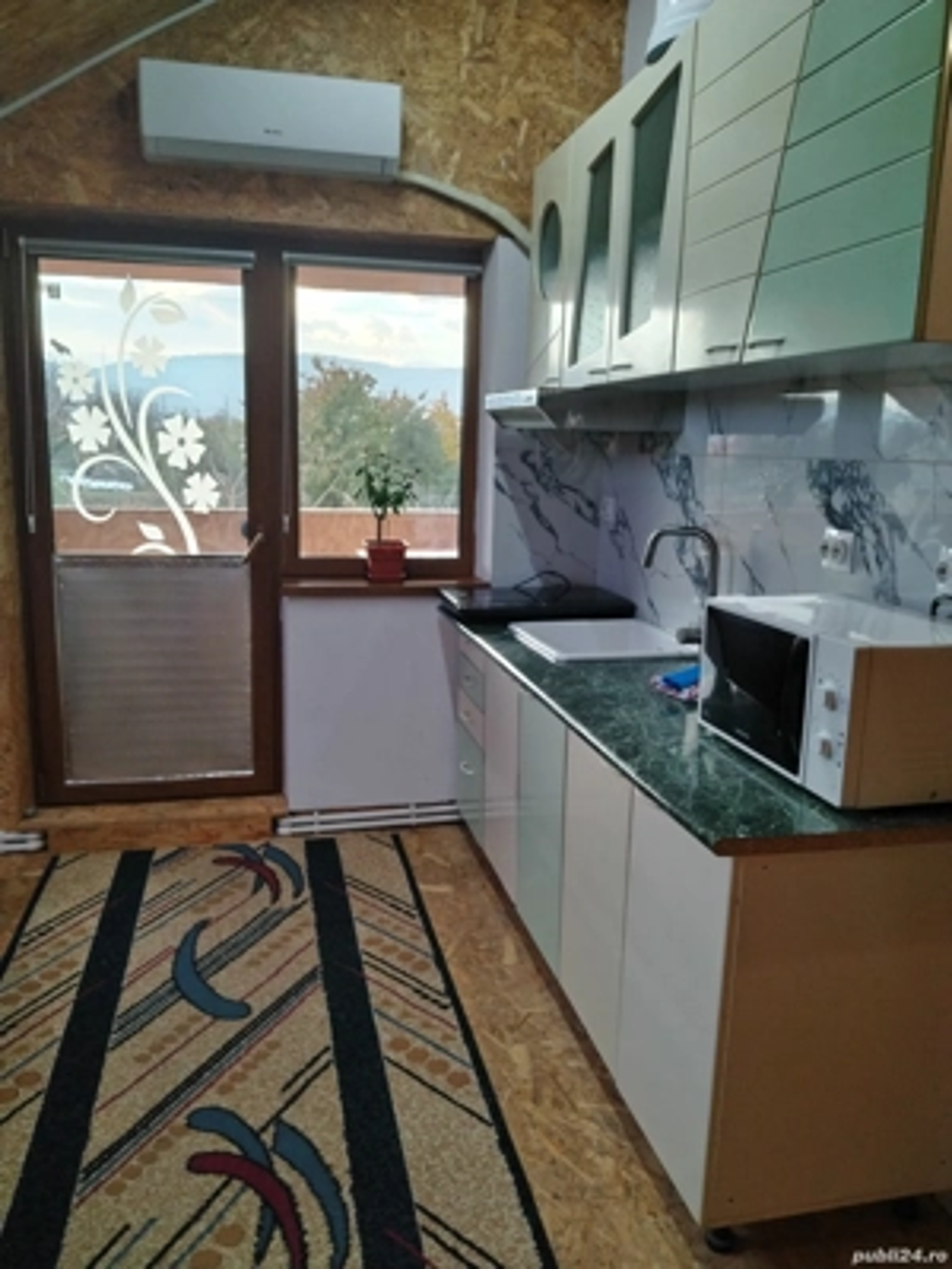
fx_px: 953
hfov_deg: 53.1
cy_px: 634
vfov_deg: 67.3
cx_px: 476
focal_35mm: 26
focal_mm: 4.25
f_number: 1.8
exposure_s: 1/50
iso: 104
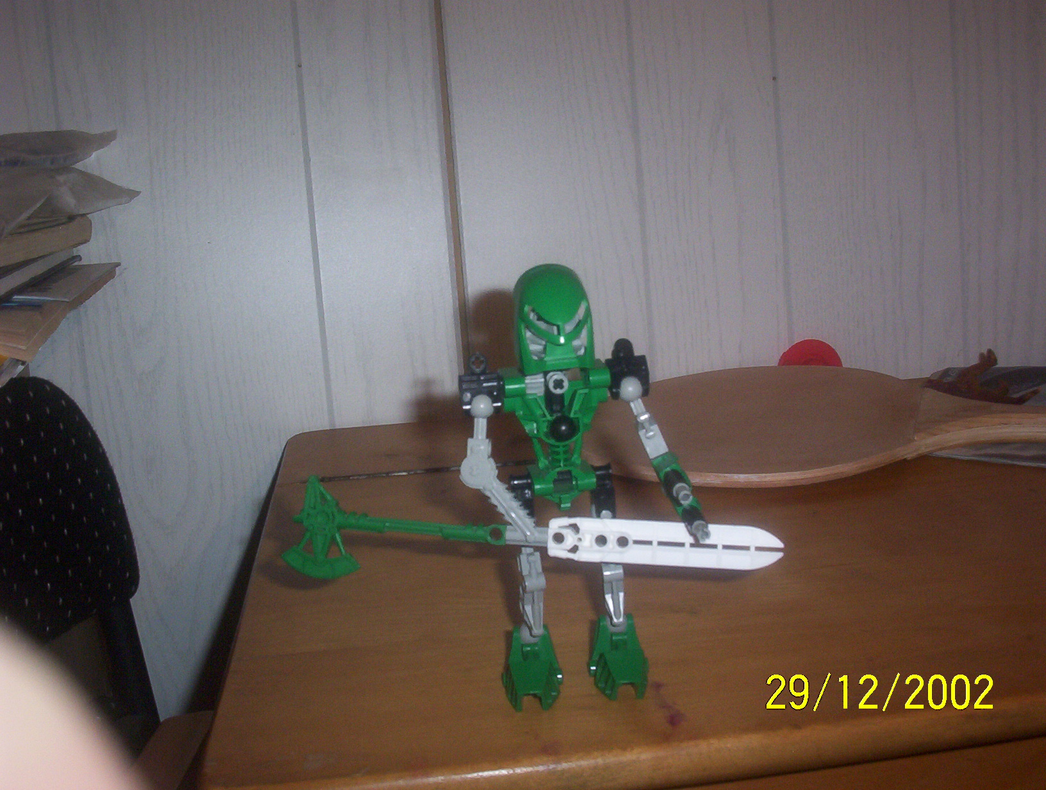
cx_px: 523
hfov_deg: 47.8
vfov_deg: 37.0
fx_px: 1181
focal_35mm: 39
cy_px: 395
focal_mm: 6
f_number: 4.5
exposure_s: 1/30
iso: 140
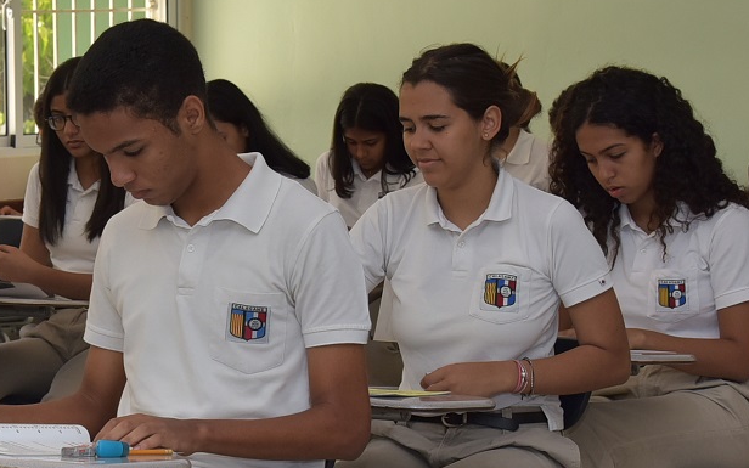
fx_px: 2735
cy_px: 418
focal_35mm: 134
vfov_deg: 9.7
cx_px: 52
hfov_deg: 15.4
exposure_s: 1/100
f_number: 6.3
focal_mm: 44
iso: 400
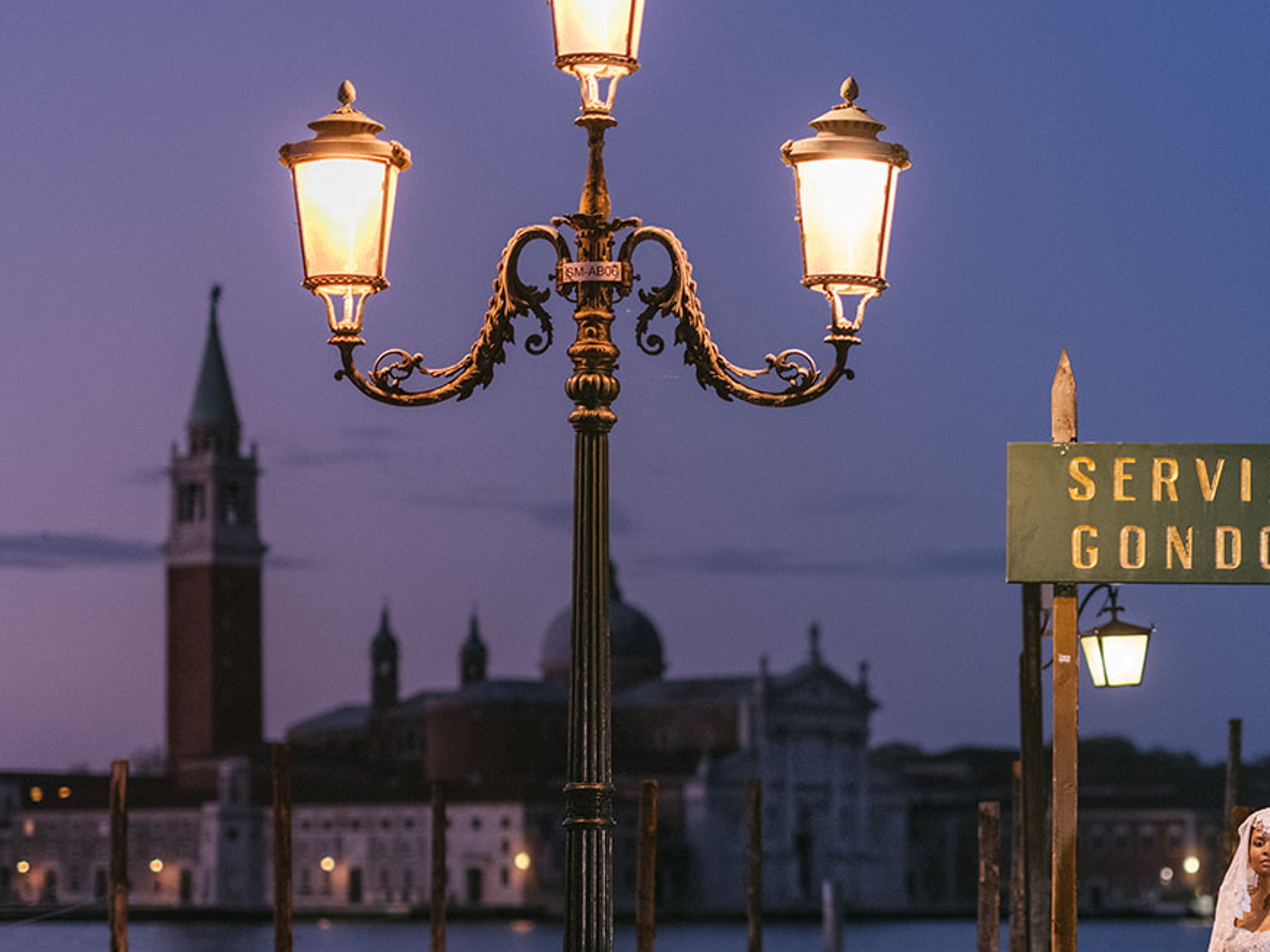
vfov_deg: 12.7
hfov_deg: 16.8
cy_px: 734
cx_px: 1054
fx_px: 4256
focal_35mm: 116
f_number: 1.7
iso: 3200
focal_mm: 80
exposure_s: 1/160
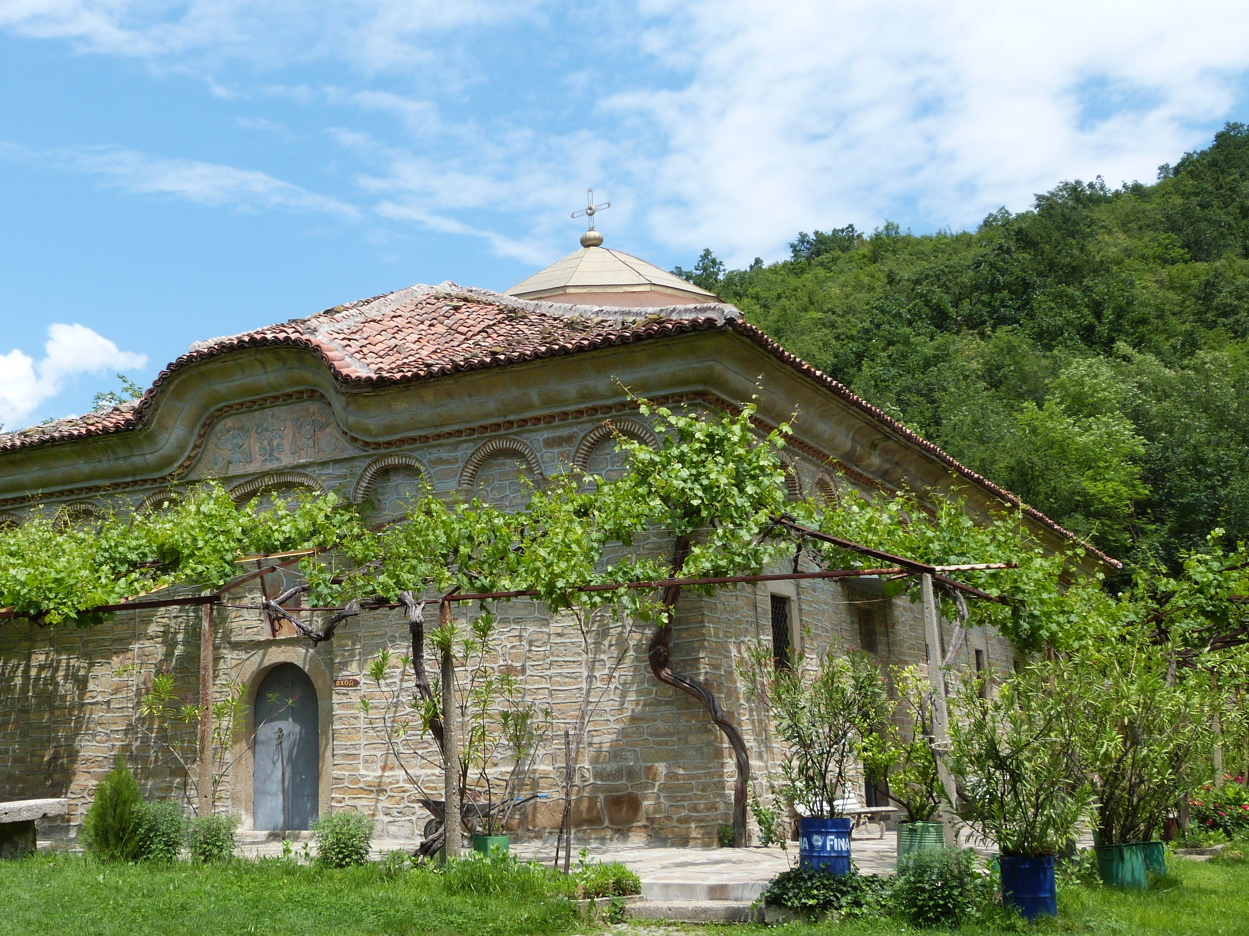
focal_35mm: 44
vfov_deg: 32.8
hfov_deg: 42.8
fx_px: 1588
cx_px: 530
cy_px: 521
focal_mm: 6.7
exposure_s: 1/320
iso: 100
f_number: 5.6
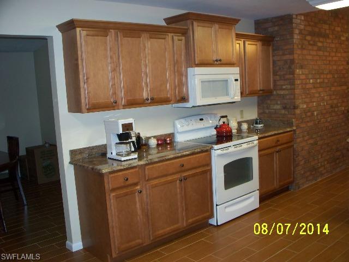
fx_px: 363
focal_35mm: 36
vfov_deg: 39.7
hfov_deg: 51.4
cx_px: 174
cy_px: 131
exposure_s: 1/30
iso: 200
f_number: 2.8
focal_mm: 7.54
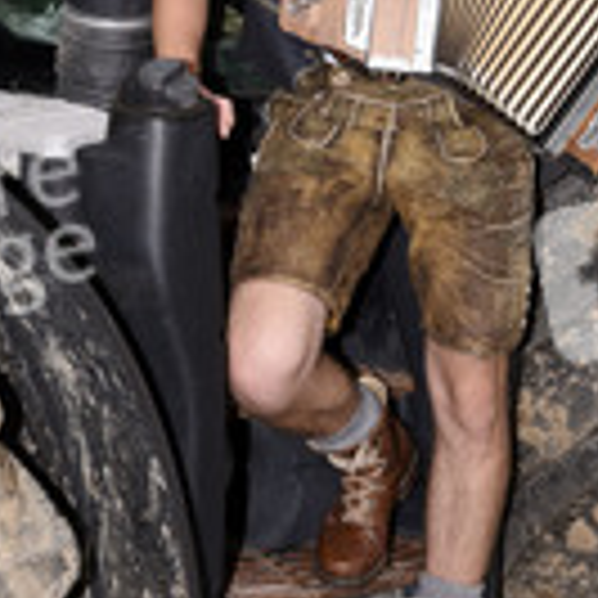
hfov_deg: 14.2
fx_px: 2404
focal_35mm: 123
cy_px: 31
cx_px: 355
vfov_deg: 14.0
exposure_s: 1/160
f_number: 9
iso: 320
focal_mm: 48
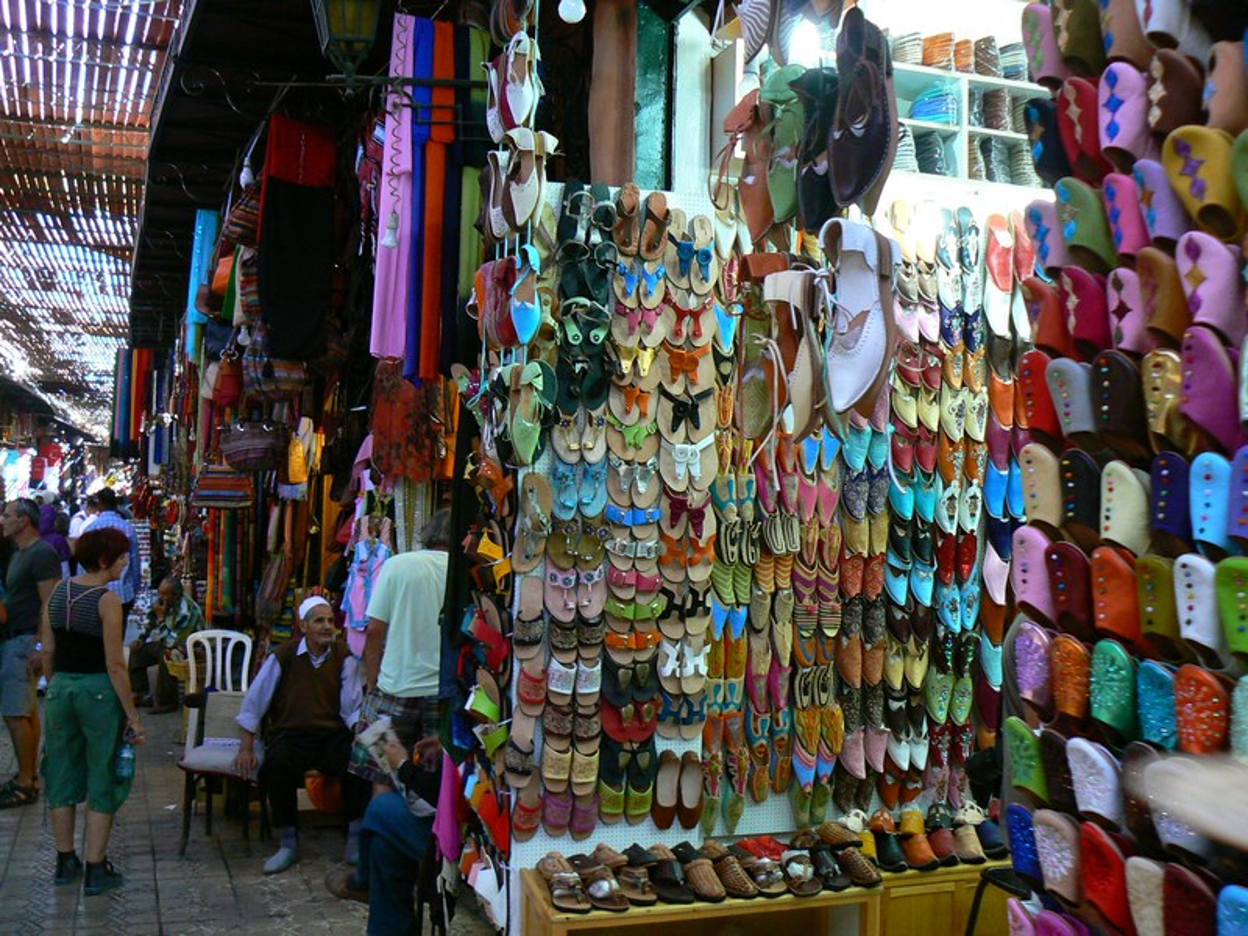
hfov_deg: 51.4
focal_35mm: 36
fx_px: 1298
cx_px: 624
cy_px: 468
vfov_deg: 39.7
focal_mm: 6
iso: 200
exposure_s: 1/25
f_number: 2.8
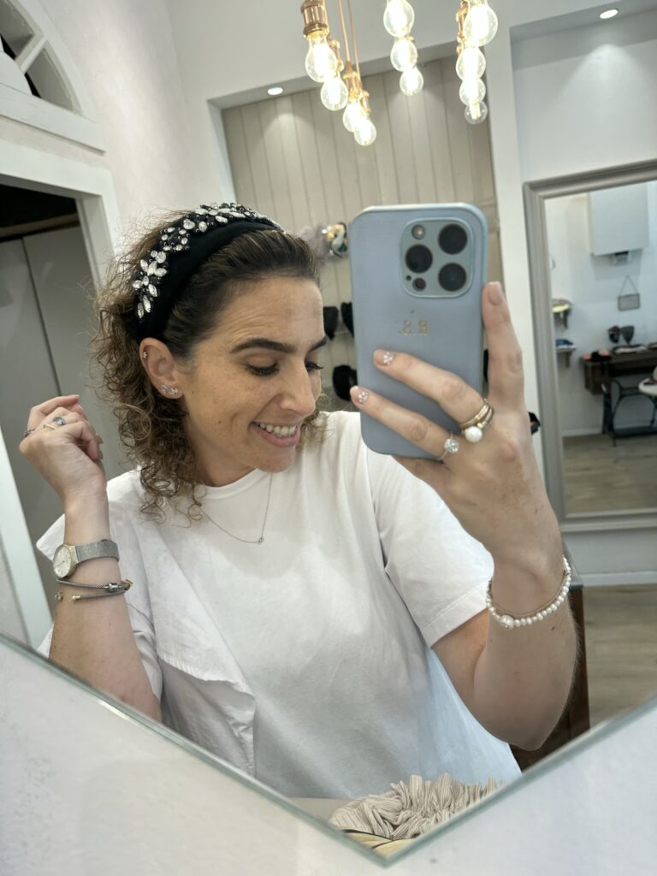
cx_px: 328
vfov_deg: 71.6
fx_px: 607
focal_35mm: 24
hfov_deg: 56.8
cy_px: 438
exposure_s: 1/316
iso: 80
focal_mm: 6.86
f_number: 1.78
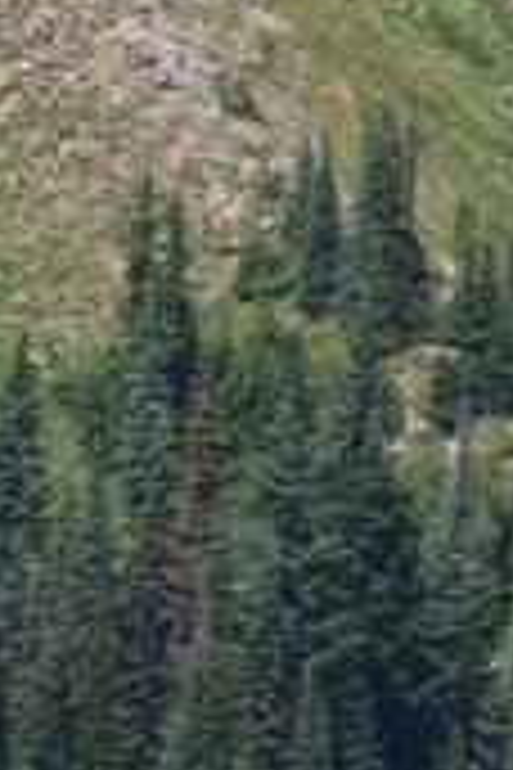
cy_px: -1283
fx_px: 48004
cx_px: 648
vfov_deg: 0.9
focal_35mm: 2246
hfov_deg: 0.6
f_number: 5.6
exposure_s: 1/640
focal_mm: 300
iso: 200
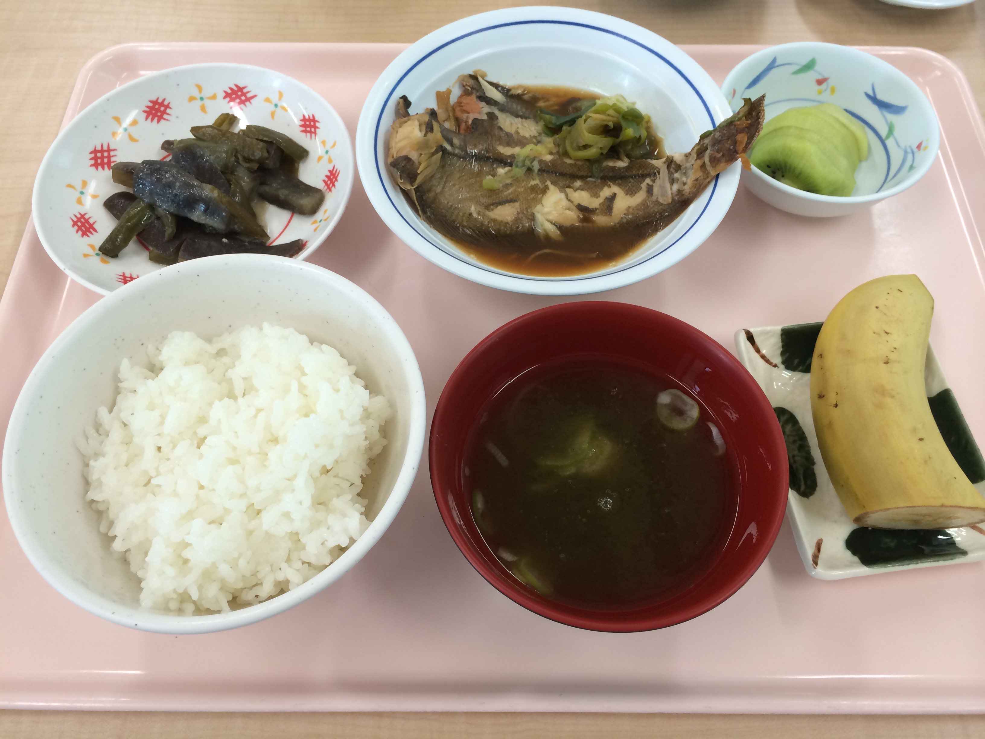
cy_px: 370
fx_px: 854
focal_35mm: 30
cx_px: 492
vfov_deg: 46.8
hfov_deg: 60.0
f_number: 2.2
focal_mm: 4.12
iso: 40
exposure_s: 1/40
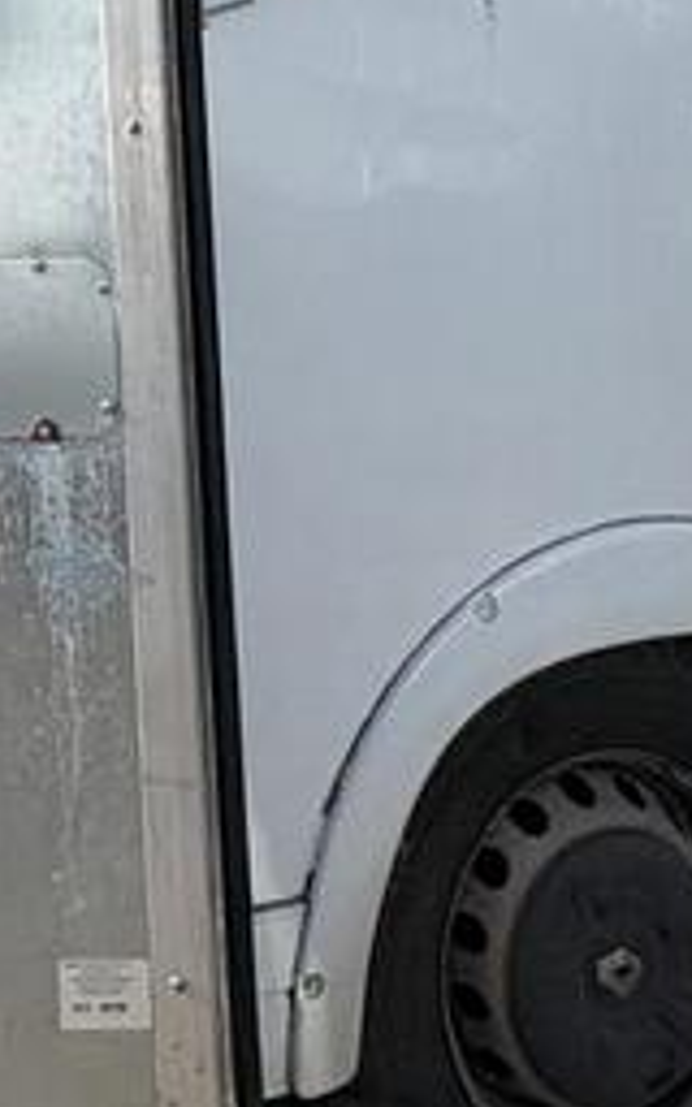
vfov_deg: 30.8
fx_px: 1569
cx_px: -363
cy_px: -316
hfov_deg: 20.9
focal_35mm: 52
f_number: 2.2
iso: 50
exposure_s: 1/1395
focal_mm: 2.22
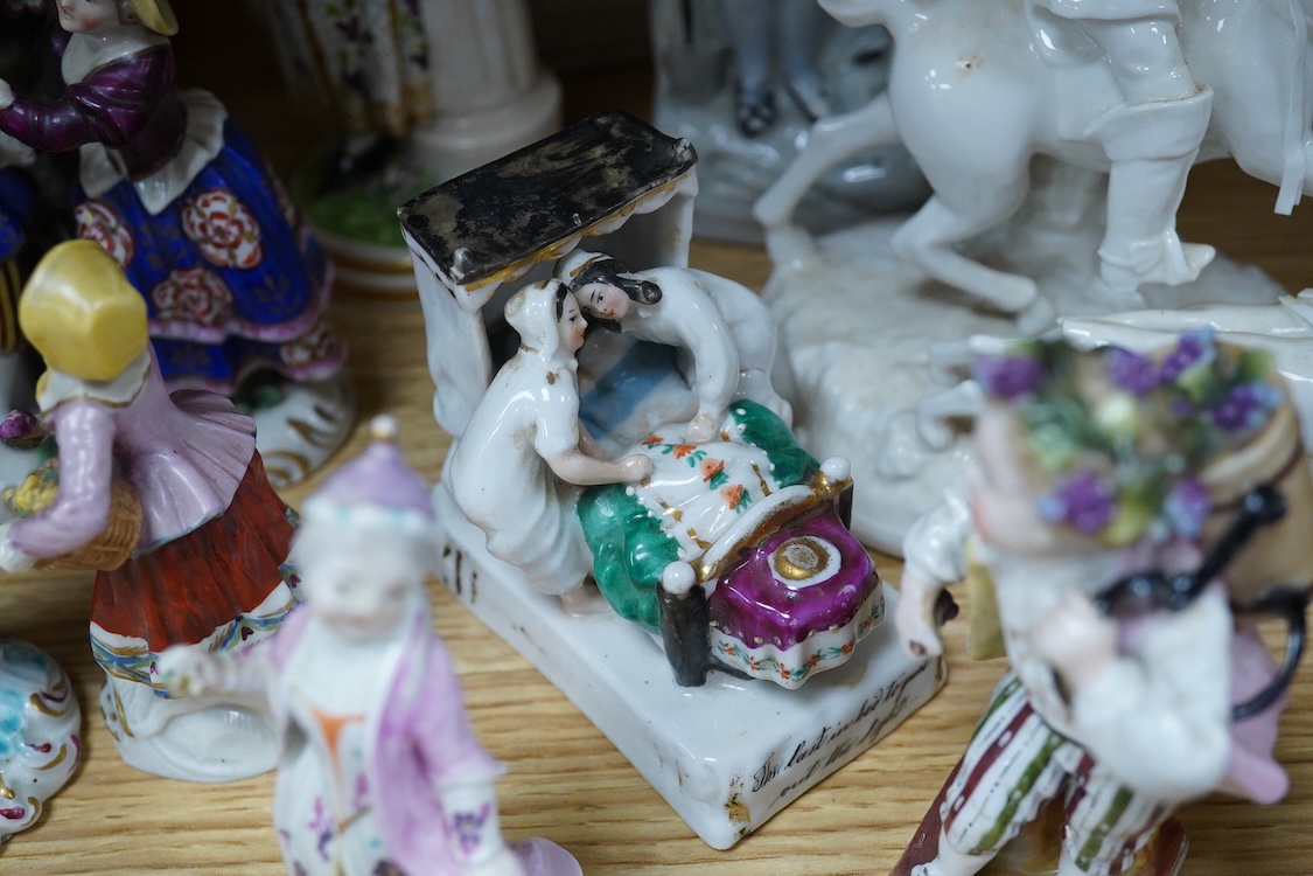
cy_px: 438
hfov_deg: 43.6
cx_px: 656
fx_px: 1641
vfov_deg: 29.9
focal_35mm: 45
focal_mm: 30
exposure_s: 1/200
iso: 2500
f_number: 8
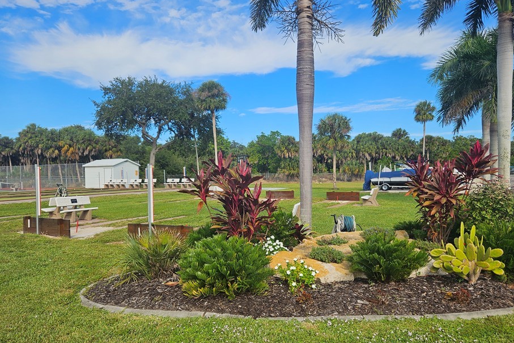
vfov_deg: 47.9
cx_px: 272
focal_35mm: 27
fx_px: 386
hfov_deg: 67.3
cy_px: 179
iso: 25
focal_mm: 5.4
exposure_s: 1/1899
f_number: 1.8
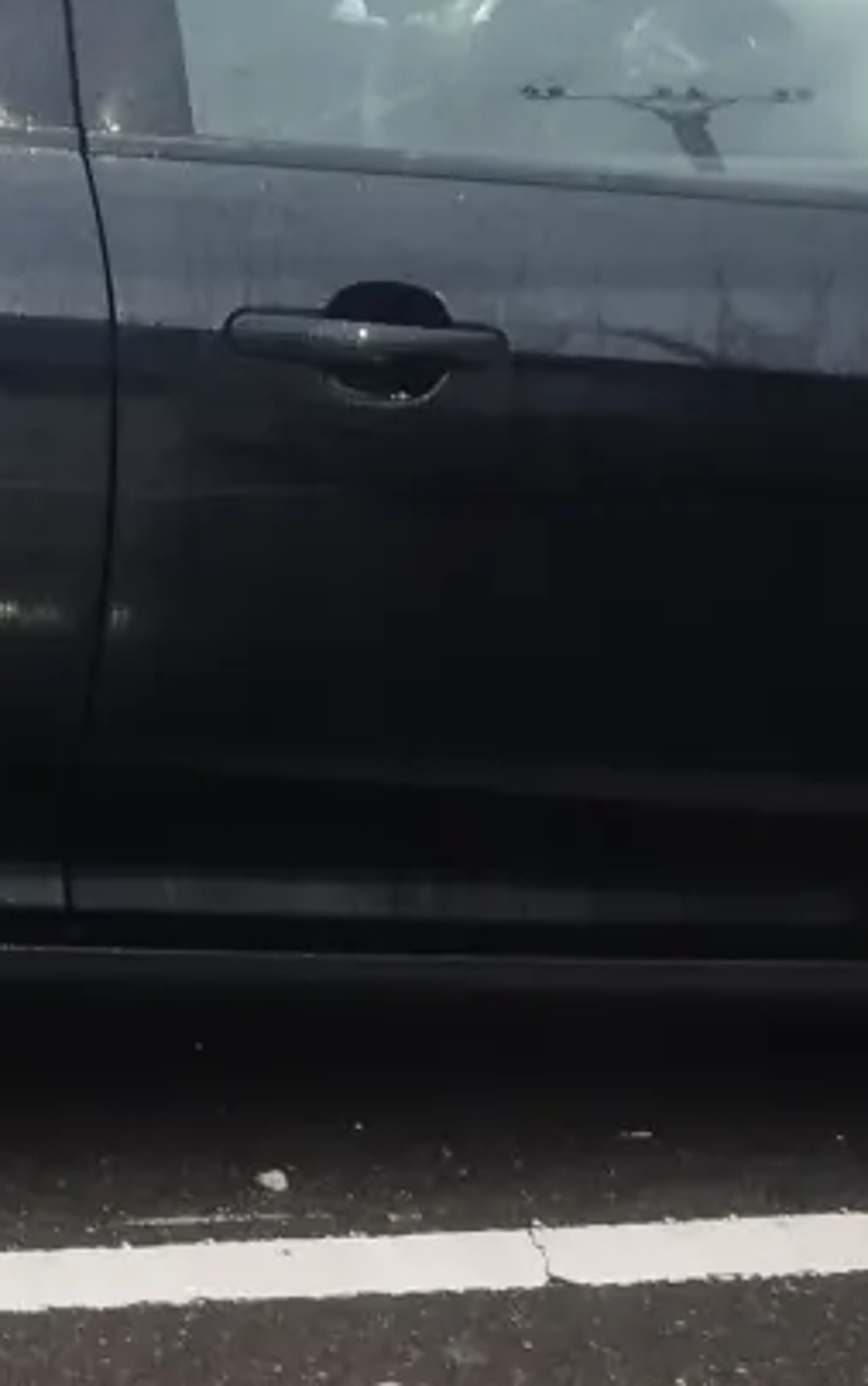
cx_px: -274
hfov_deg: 12.4
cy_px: 1053
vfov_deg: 20.2
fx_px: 3855
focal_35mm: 102
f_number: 1.79
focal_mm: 4.7
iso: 200
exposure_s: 1/24
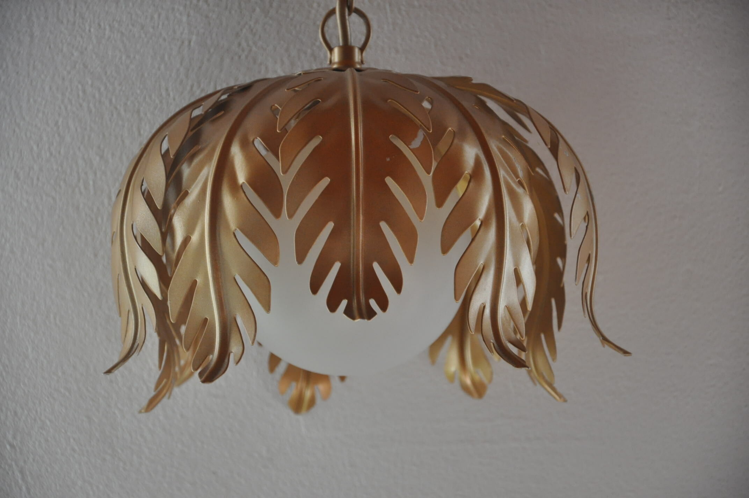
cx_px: 374
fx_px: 3273
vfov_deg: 8.7
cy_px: 249
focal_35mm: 158
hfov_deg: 13.1
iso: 1100
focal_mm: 105
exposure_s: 1/125
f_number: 5.6
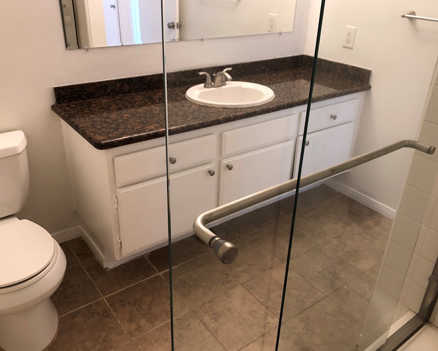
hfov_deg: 57.2
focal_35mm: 31
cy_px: 180
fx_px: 402
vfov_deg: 47.1
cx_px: 219
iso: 50
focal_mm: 3.99
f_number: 1.8
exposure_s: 1/15
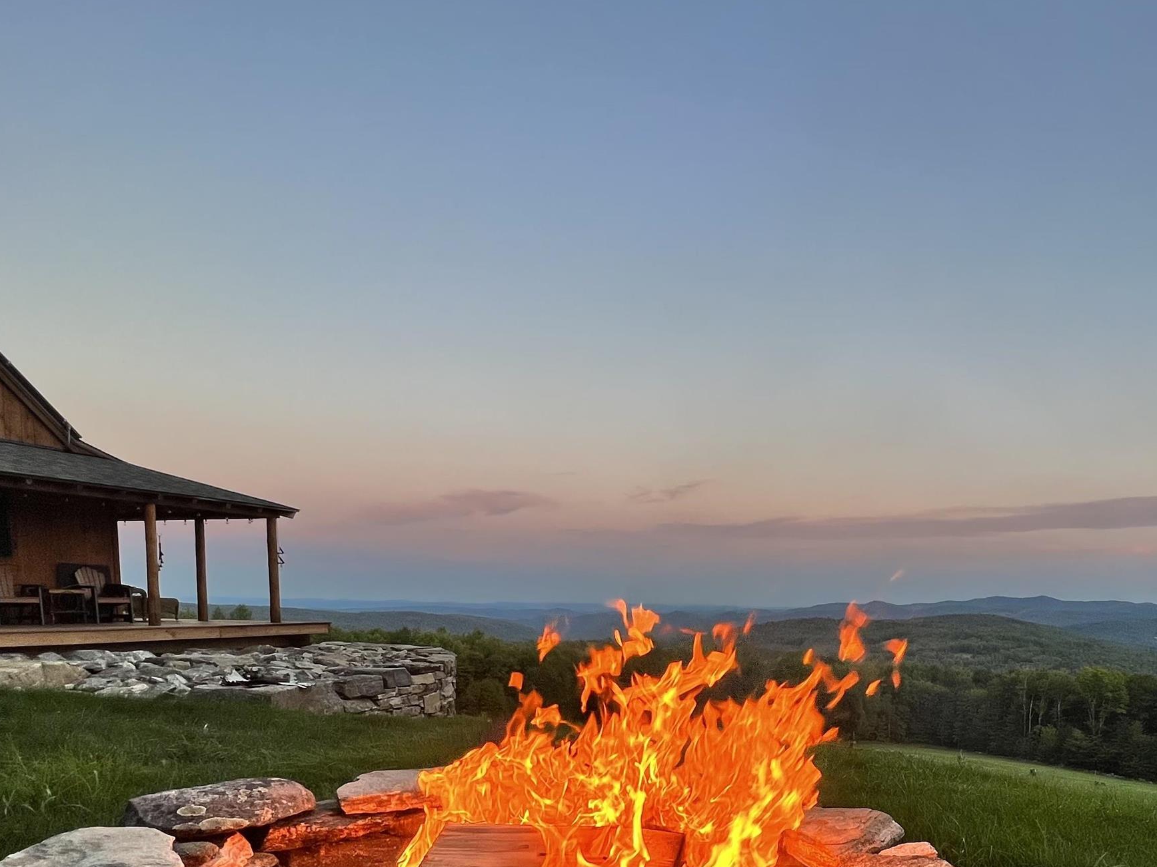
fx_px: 769
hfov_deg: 71.4
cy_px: 667
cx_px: 785
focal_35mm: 23
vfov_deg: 55.6
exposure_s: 1/99
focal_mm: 1.57
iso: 50
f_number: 1.8
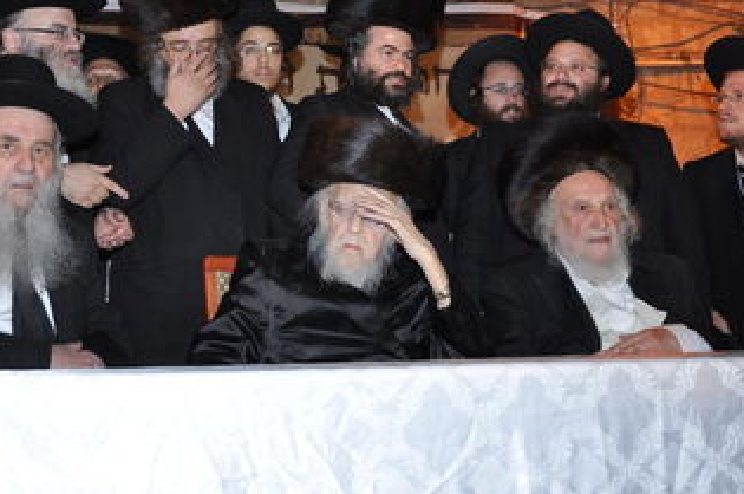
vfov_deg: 28.1
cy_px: 190
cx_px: 316
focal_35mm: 48
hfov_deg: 41.4
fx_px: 983
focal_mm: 25
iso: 640
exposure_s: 1/80
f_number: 4
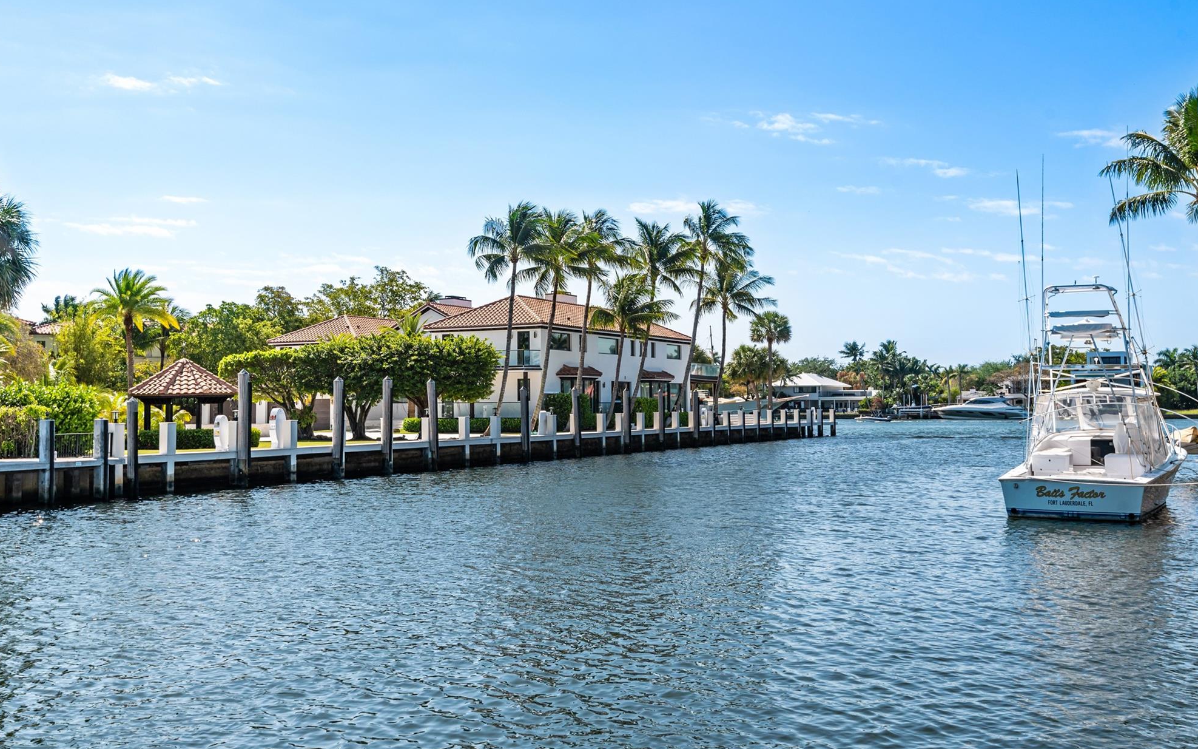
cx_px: 584
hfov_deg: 52.7
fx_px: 1208
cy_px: 364
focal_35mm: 37
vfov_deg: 34.4
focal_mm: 35
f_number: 8
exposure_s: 1/1000
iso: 250
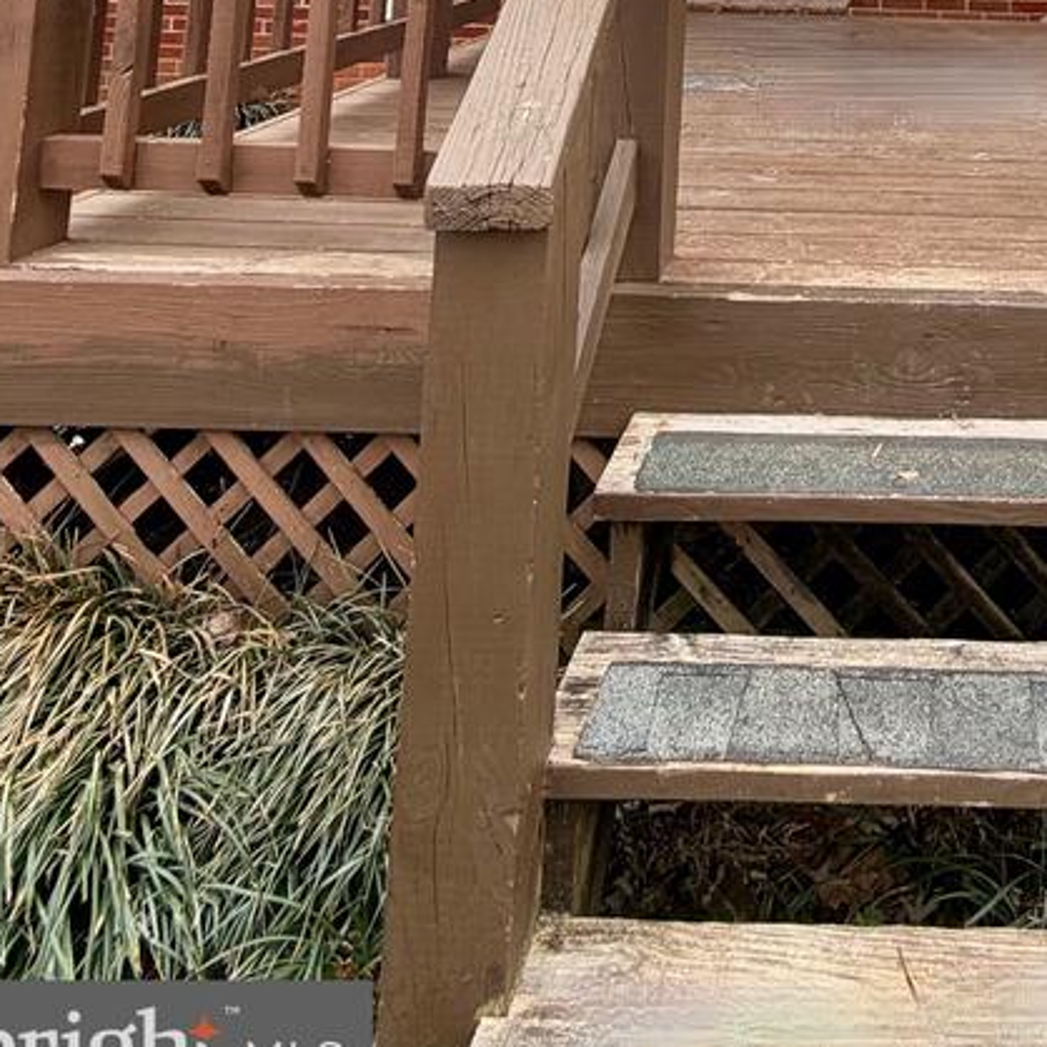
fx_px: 1095
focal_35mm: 32
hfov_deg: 46.1
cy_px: -228
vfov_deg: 37.6
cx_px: 947
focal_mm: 2.22
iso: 64
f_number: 2.2
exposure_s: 1/416
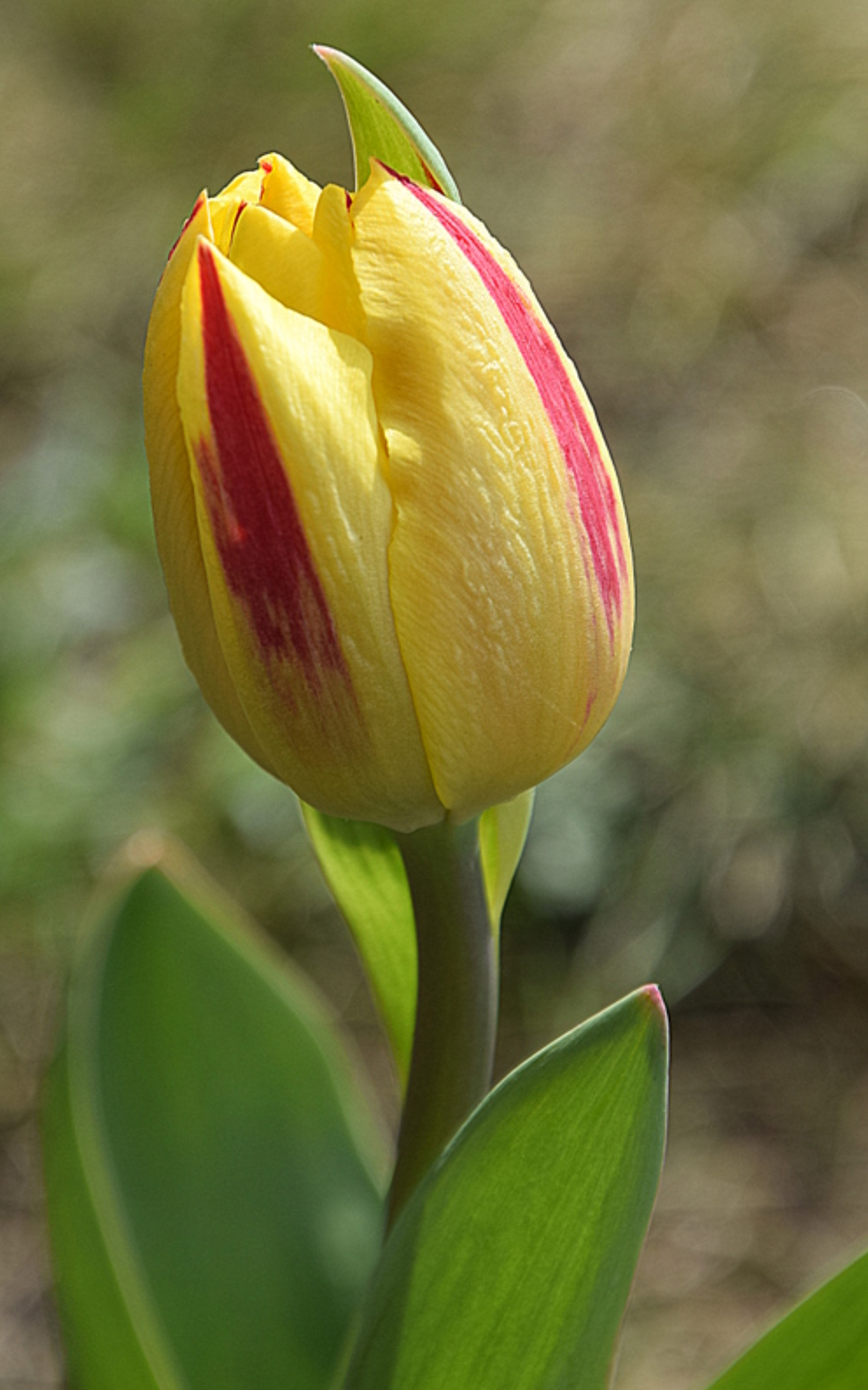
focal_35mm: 162
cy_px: 699
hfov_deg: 8.1
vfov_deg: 13.0
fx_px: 6115
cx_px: 405
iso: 200
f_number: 8
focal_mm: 105
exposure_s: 1/500
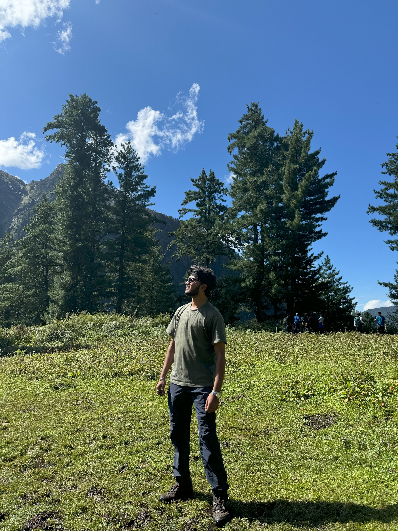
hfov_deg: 56.8
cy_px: 266
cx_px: 199
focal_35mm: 24
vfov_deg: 71.6
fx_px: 368
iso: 80
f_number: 1.78
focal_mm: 6.76
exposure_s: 1/1767
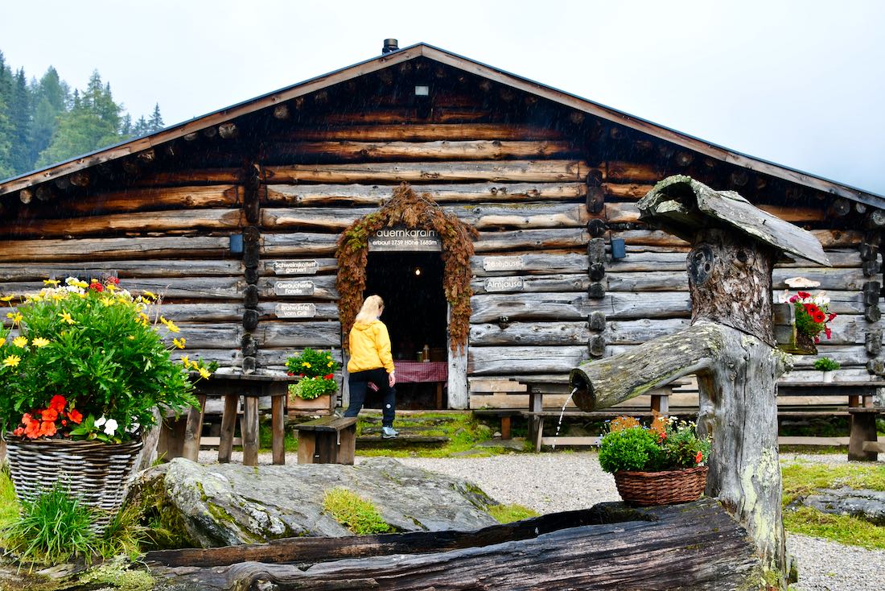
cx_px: 442
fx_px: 1033
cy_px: 296
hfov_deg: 46.4
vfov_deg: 31.9
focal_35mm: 42
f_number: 5.6
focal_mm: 28
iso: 280
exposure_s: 1/250
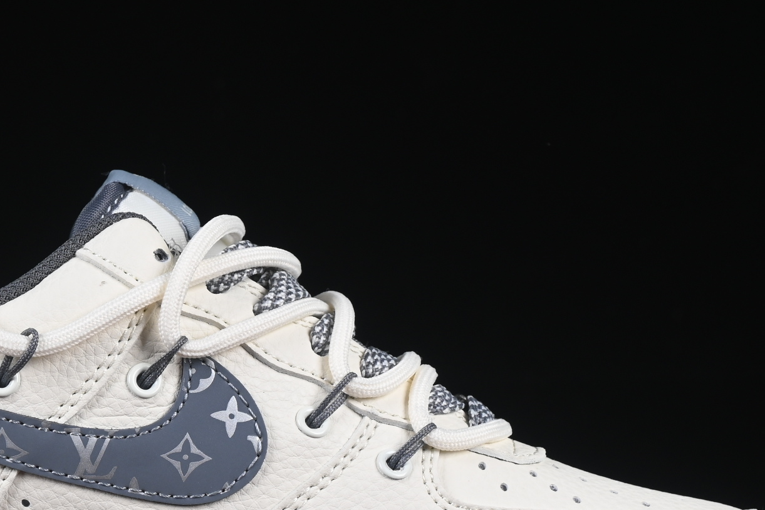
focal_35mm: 171
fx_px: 3633
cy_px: 351
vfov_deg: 8.0
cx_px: 220
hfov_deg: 12.0
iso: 160
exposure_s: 1/80
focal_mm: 50
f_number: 8
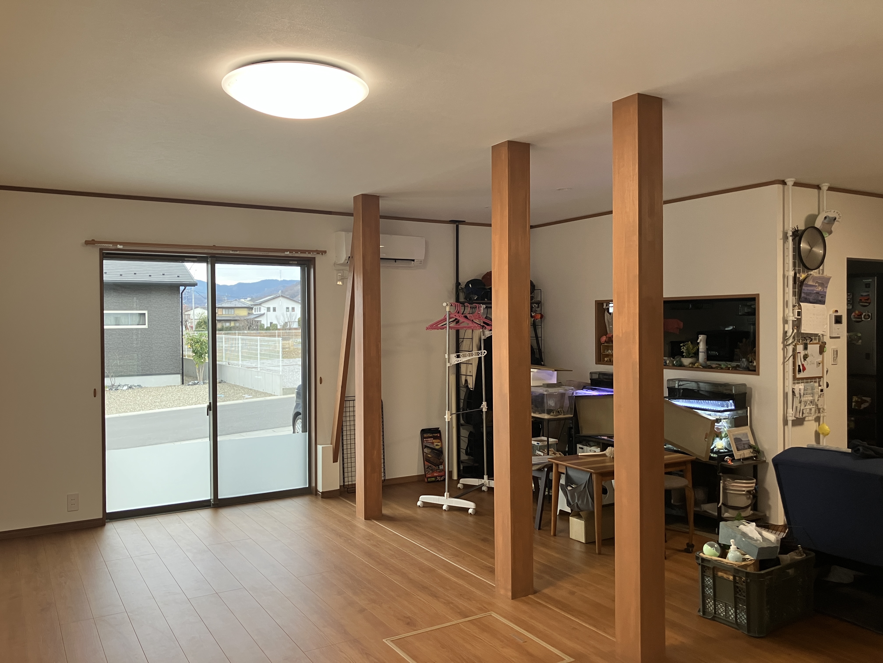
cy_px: 332
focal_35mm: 28
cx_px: 442
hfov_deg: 63.4
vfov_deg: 49.7
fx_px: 714
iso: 80
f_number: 1.8
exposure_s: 1/92
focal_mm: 3.99
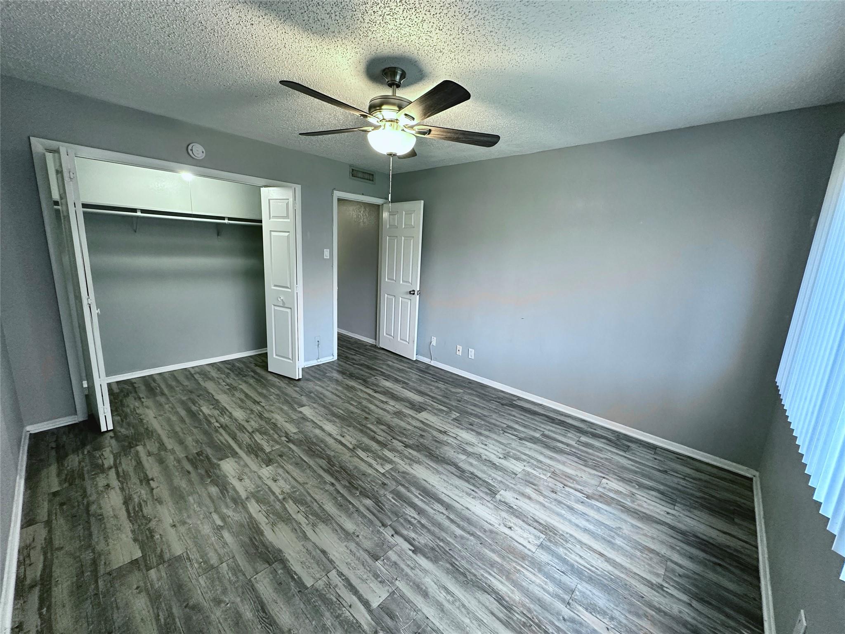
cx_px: 422
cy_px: 317
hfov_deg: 102.1
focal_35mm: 14
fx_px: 342
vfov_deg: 85.7
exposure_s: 1/60
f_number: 2.2
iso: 320
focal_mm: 2.22
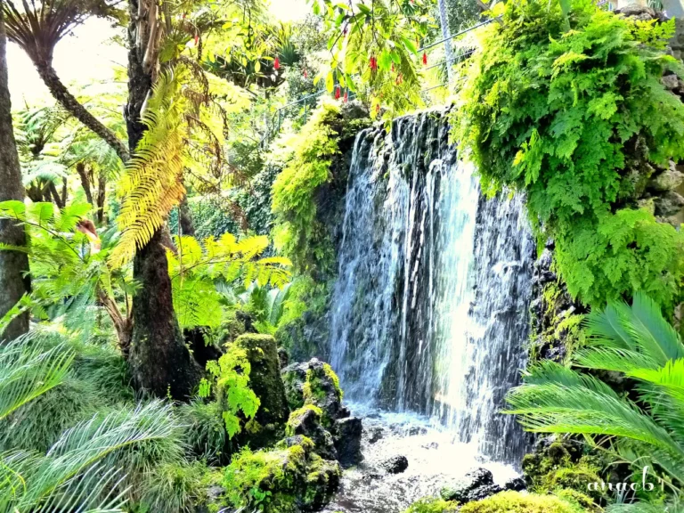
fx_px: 731
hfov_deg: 50.1
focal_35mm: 37
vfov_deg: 38.7
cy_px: 256
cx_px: 342
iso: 400
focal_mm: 6.6
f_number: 3
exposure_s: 1/50
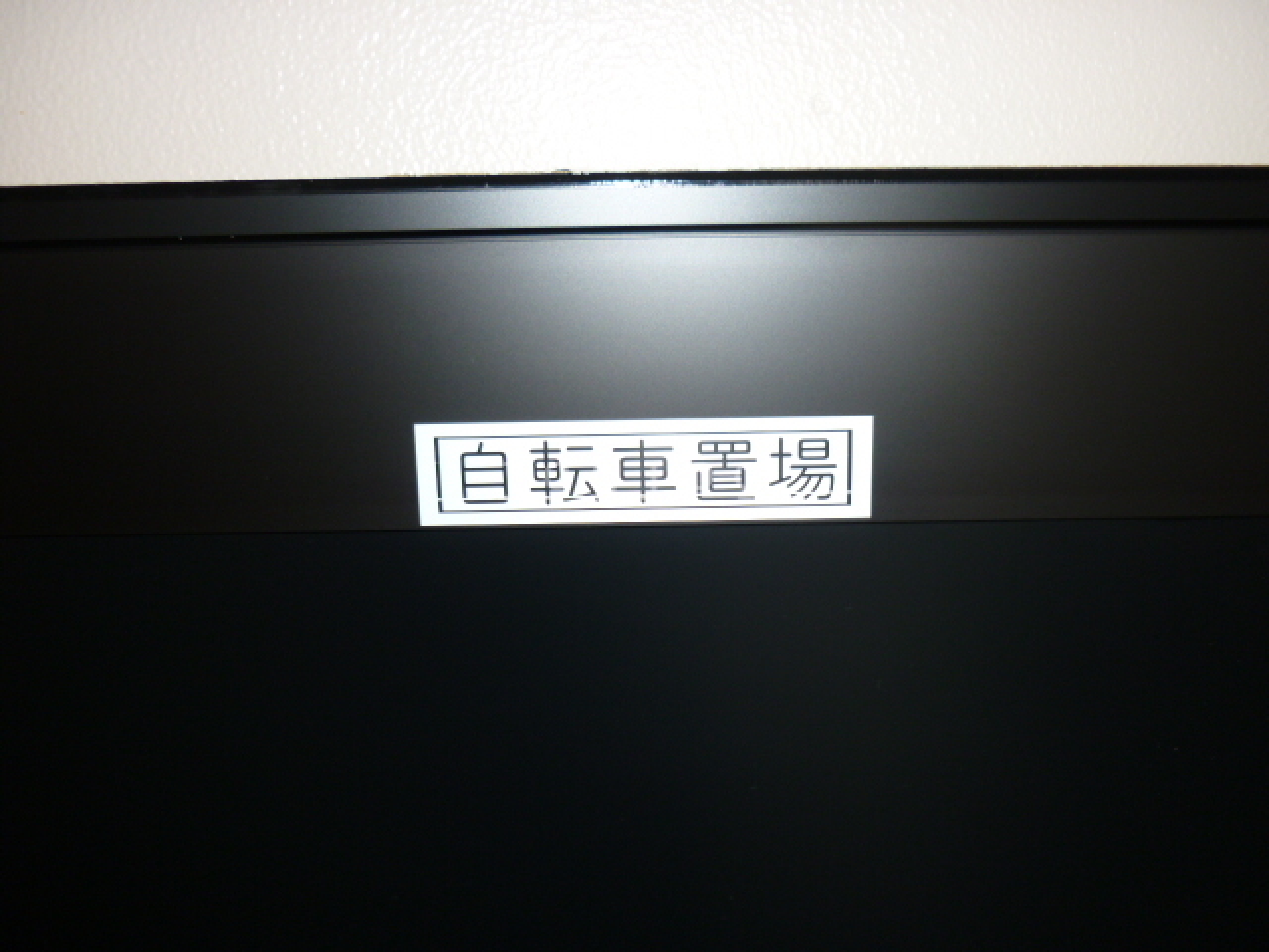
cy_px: 476
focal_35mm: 33
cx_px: 634
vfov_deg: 42.9
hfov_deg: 55.4
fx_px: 1210
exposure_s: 1/30
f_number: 2.8
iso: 100
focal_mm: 5.5
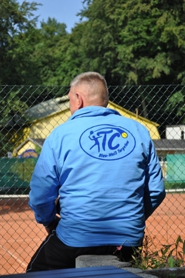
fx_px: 672
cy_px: 139
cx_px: 92
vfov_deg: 23.4
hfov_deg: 15.7
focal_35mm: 87
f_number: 5.6
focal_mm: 58
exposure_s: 1/1600
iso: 400
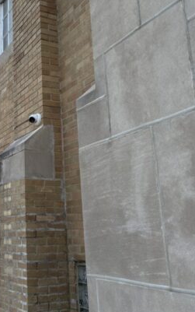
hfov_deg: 28.1
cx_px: 16
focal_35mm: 44
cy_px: 131
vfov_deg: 45.1
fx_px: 374
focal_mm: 5.96
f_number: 1.6
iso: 50
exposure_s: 1/792
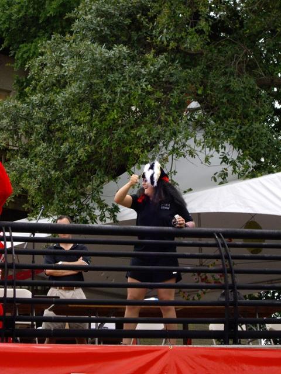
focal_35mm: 114
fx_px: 1234
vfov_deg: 17.3
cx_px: 140
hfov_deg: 13.0
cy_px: 187
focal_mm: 18.6
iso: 200
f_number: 5.2
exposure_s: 1/125
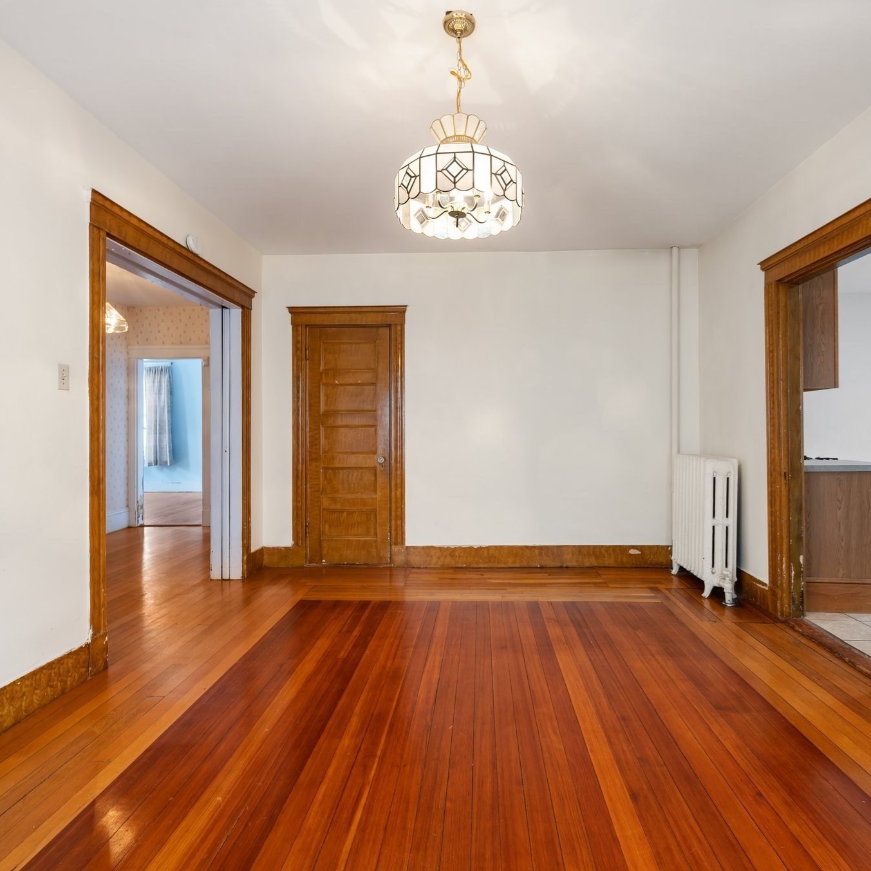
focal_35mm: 18
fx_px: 512
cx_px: 464
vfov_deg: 80.7
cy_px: 433
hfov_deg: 80.6
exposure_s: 1/8
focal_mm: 14
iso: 400
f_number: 7.1
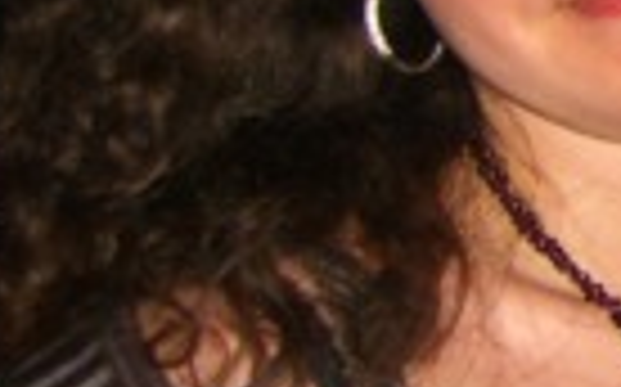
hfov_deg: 10.8
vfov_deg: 7.4
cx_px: 1282
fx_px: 2959
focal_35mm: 175
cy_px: -50
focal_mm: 7.9
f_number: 2.8
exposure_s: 1/60
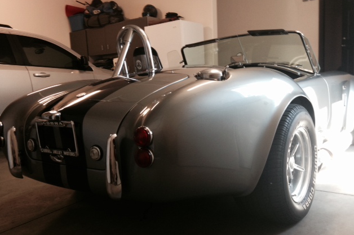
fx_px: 344
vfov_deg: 37.8
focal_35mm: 35
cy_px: 127
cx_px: 175
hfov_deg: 54.5
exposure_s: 1/20
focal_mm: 4.12
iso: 125
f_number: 2.4
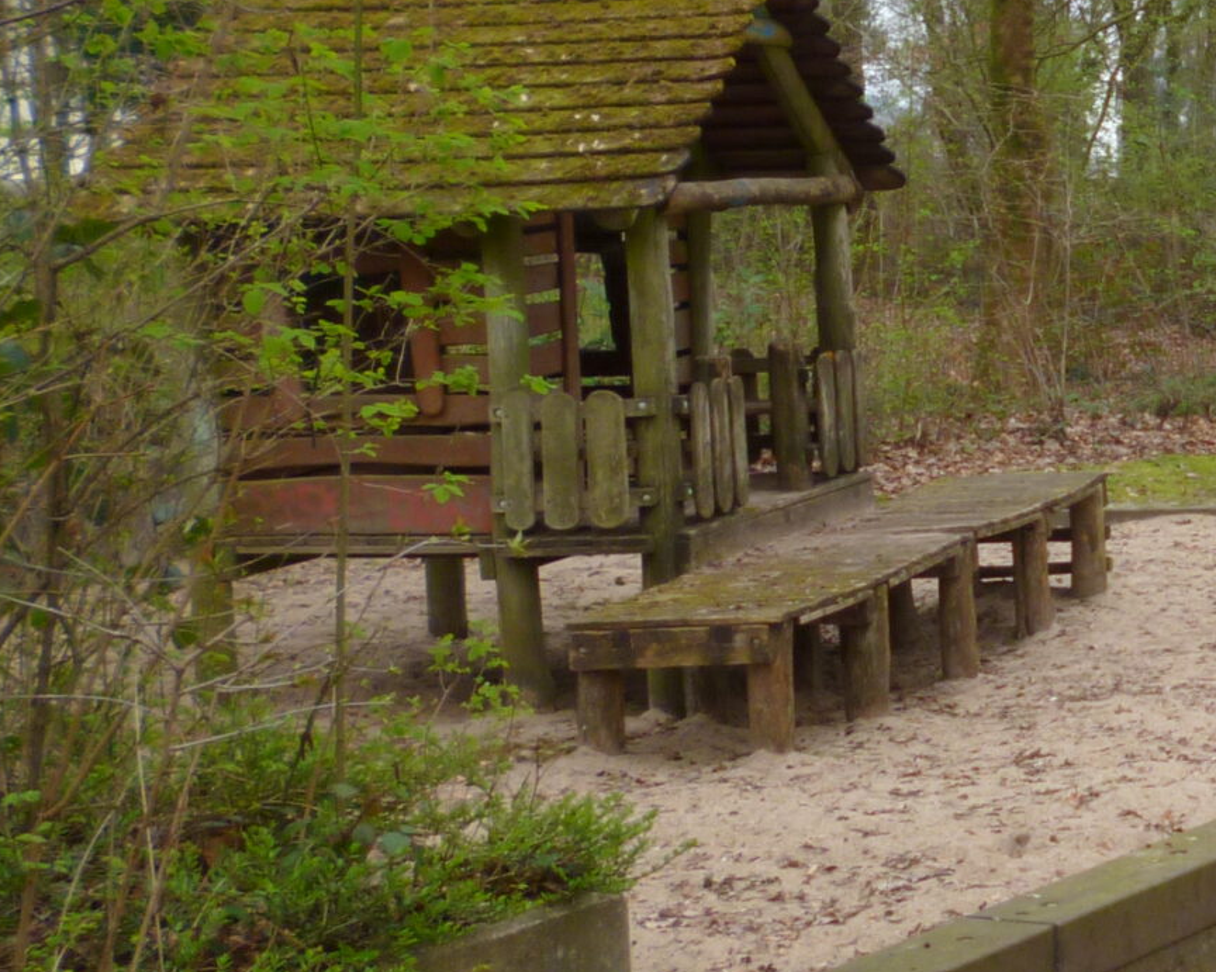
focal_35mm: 81
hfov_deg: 20.5
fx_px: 2915
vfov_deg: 18.9
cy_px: 294
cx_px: 1779
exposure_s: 1/100
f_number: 3.1
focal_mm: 5
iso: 100
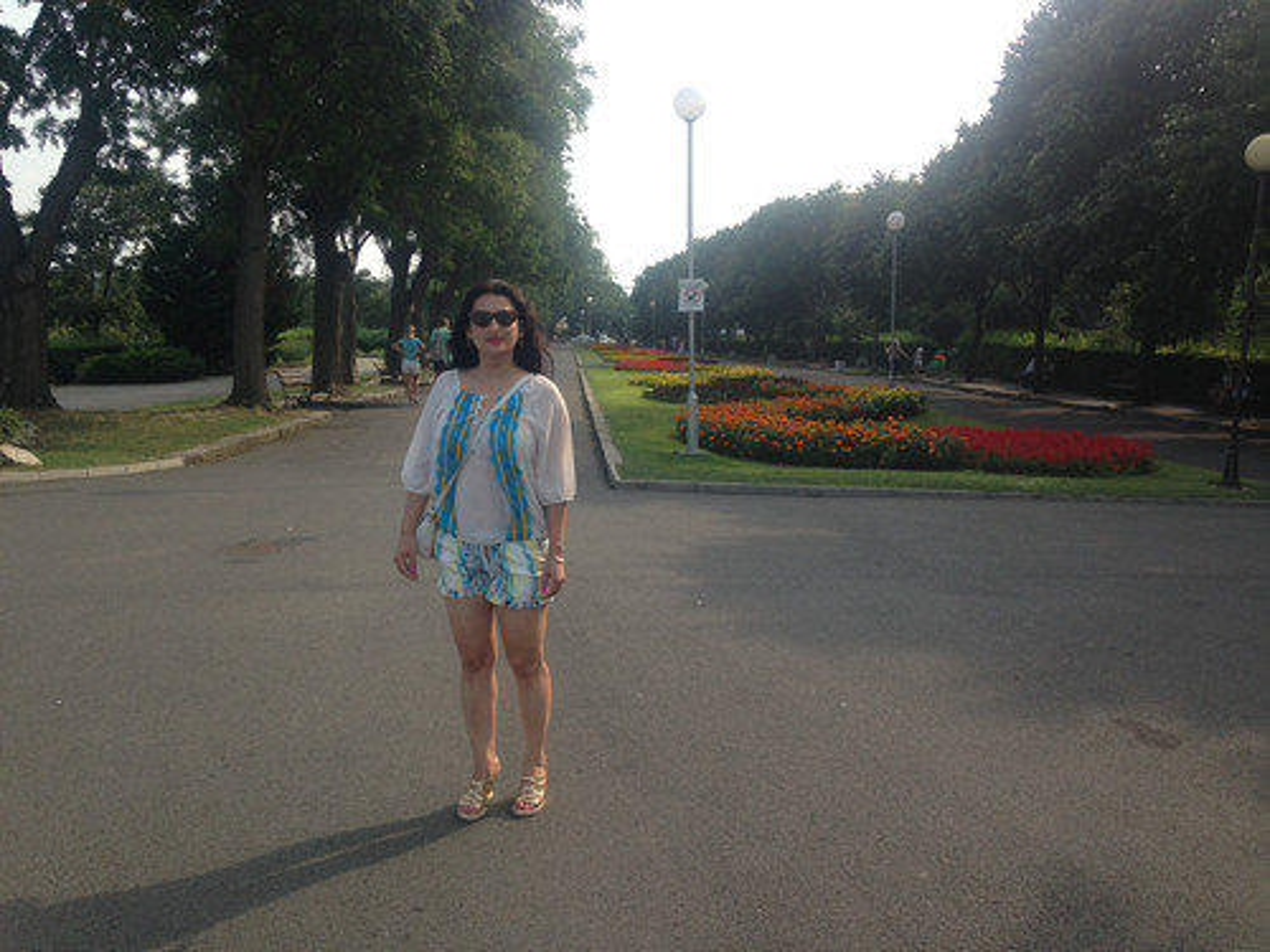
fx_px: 1211
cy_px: 476
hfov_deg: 55.4
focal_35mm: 33
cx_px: 635
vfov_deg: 42.9
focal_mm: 4.12
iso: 50
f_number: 2.4
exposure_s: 1/763
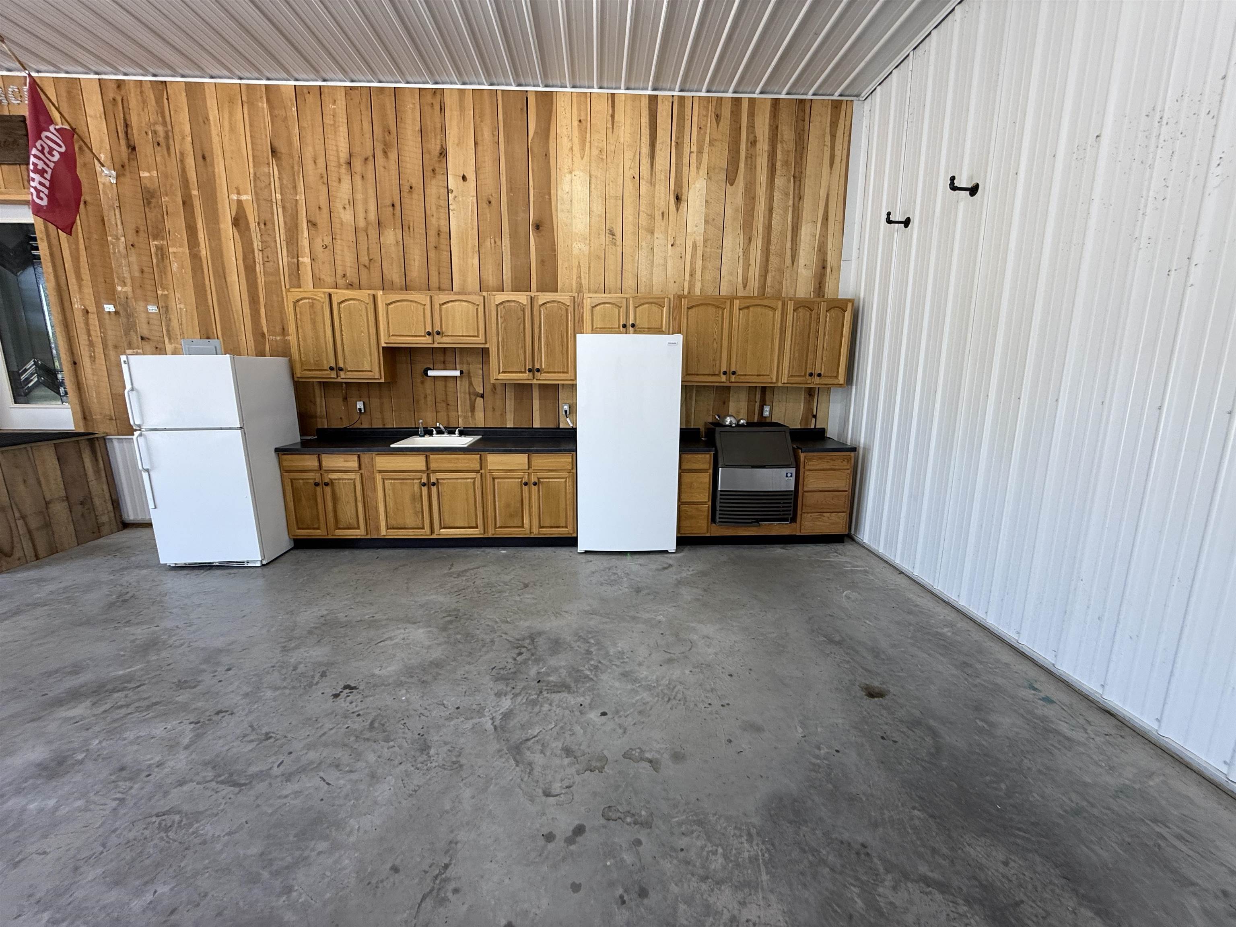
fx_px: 500
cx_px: 618
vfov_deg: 85.7
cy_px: 464
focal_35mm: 14
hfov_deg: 102.1
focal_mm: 2.22
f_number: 2.2
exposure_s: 1/120
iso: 100
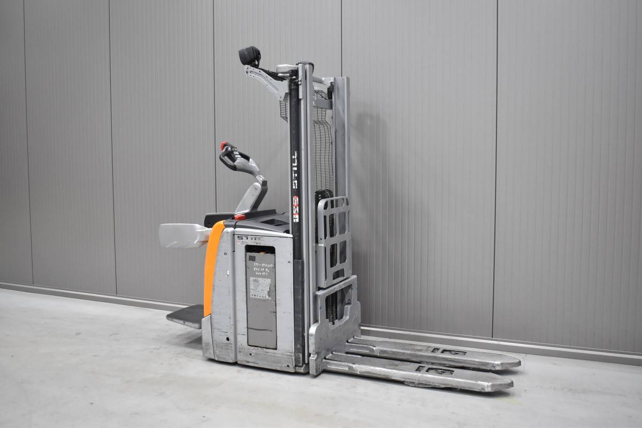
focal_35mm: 33
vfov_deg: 40.0
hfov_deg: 57.2
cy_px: 214
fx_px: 588
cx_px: 321
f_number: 4
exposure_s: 1/60
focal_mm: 22
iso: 1600
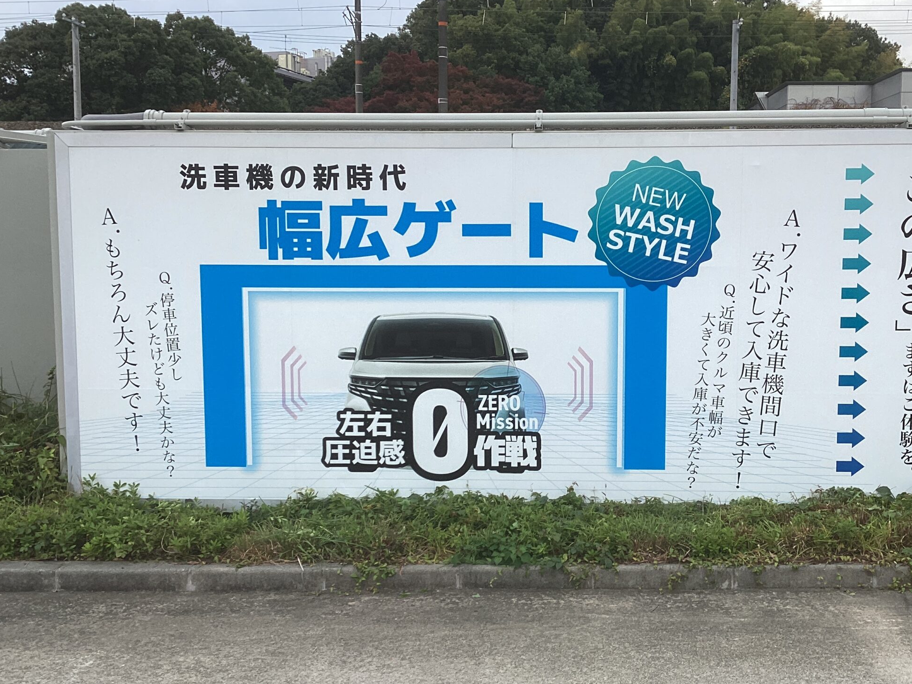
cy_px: 371
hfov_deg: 45.6
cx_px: 526
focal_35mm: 41
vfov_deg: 35.1
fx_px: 1080
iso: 25
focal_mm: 3.3
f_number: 2.4
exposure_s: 1/420
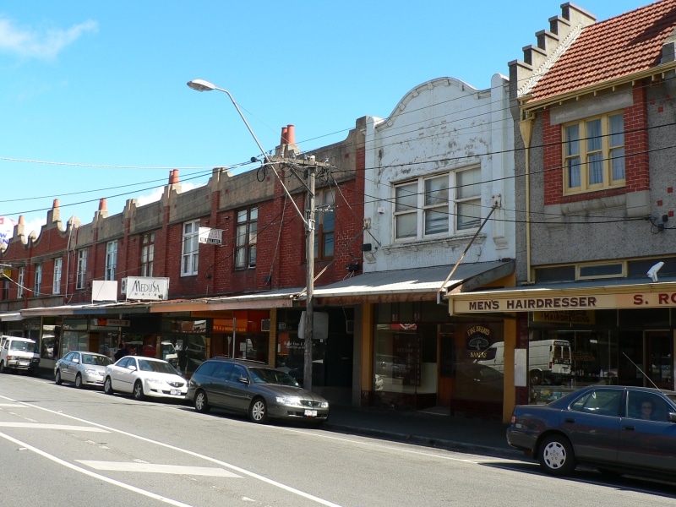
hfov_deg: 51.4
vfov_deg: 39.7
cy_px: 254
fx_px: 703
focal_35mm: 36
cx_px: 338
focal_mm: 6
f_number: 4
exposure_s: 1/320
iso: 80
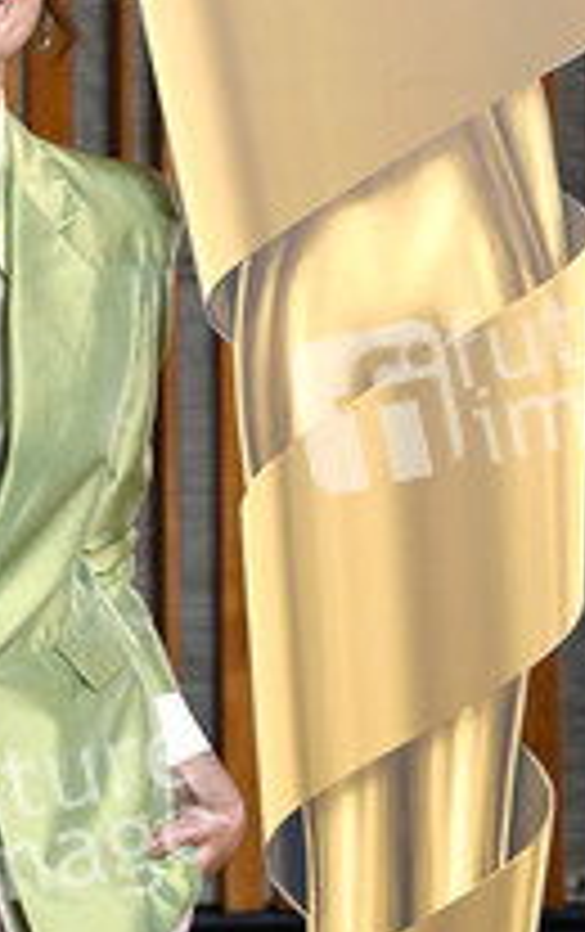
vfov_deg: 12.5
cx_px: 112
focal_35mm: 167
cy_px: 162
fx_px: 4245
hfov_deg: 7.9
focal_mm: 85
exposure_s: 1/125
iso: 1250
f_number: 5.6
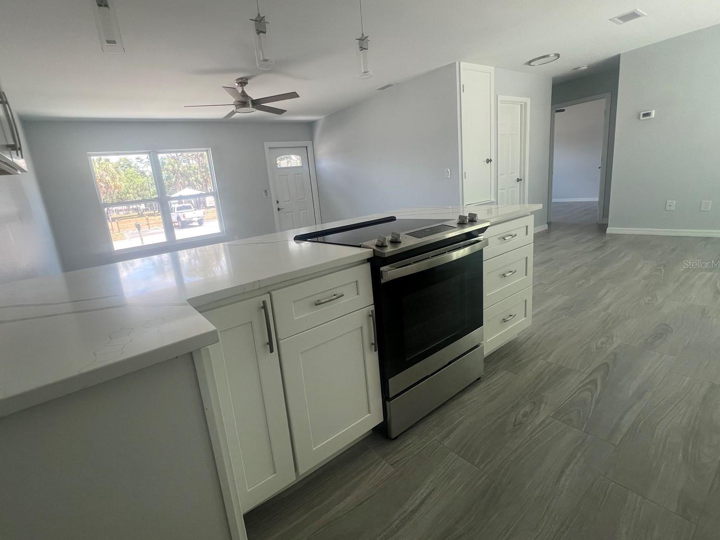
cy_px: 264
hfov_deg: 97.7
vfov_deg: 81.7
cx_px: 317
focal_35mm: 15
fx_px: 312
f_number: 1.8
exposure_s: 1/120
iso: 64
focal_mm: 1.57
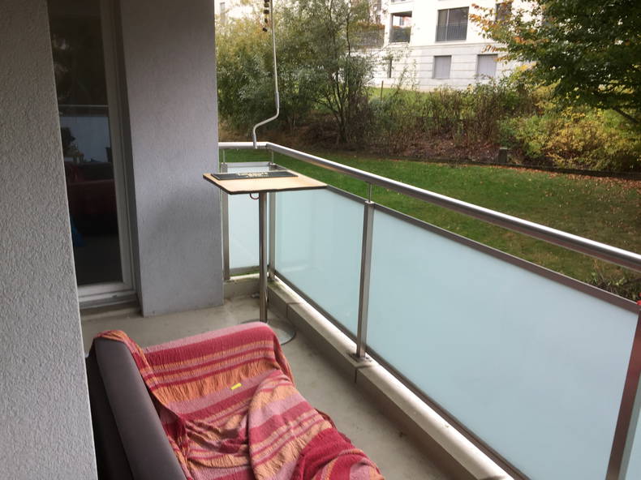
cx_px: 320
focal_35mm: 29
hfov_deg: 61.7
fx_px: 537
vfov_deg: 48.2
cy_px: 240
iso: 32
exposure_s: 1/50
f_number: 2.2
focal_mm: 4.15
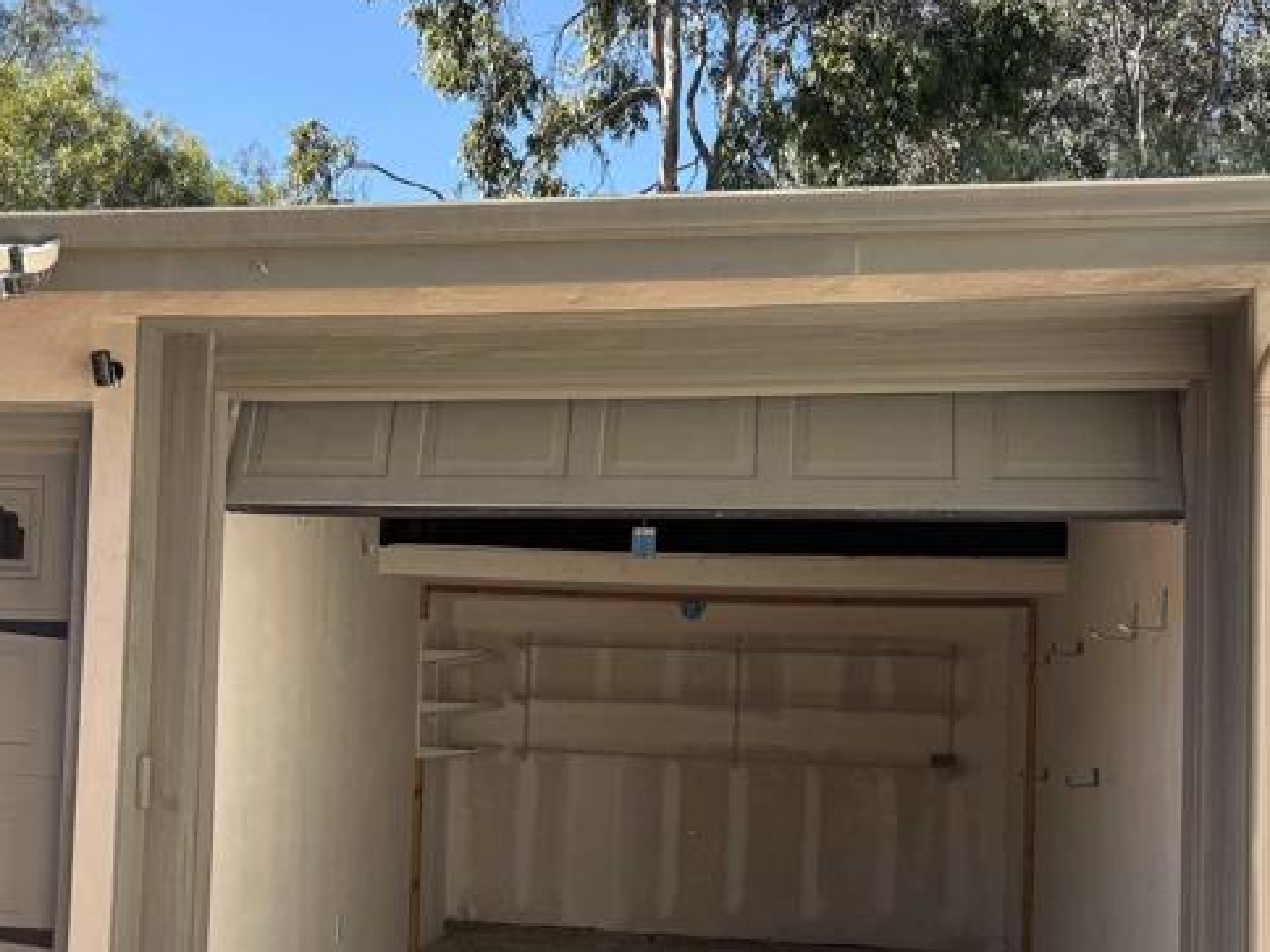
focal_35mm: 55
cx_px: 310
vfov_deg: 26.4
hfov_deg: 34.2
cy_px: 622
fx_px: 2018
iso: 50
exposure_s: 1/1751
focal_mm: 5.96
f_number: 1.6
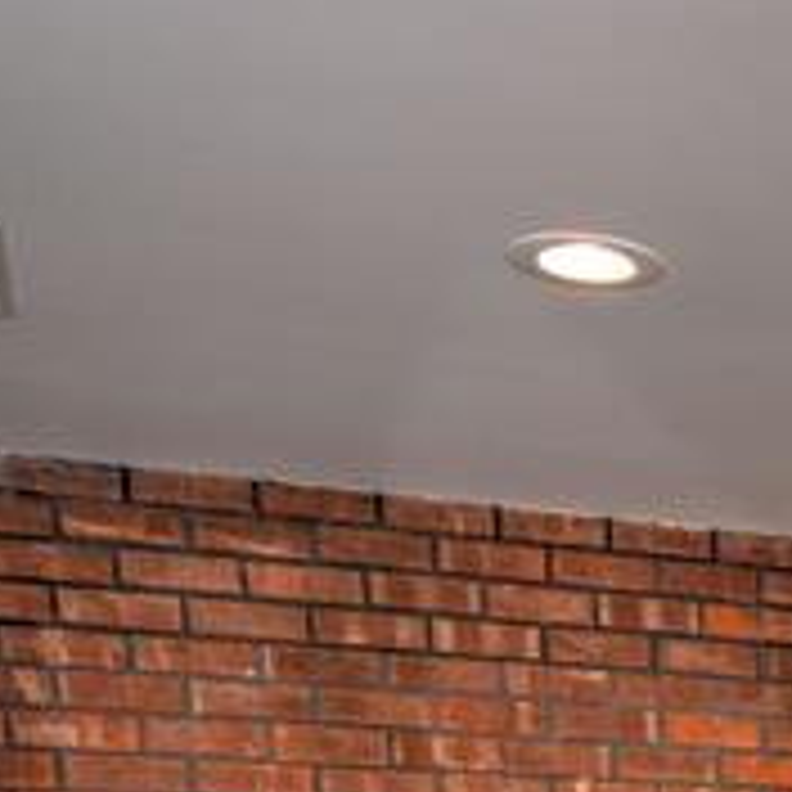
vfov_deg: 18.4
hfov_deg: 20.1
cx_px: 1188
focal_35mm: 74
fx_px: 1916
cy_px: 1418
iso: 100
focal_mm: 10
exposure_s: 1/60
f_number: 4.5
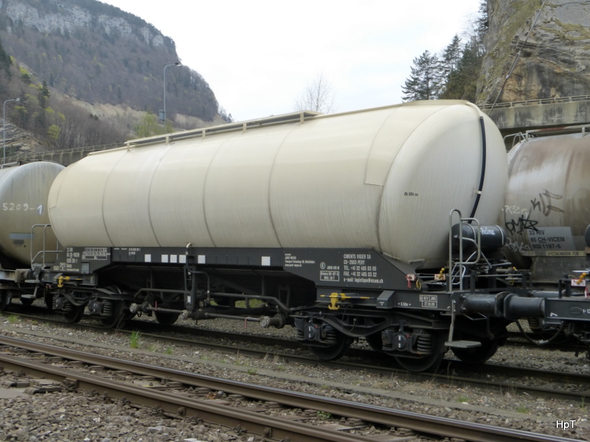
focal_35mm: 46
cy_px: 221
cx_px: 295
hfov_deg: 41.2
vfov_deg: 31.5
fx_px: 784
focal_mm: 7.9
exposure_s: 1/160
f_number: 4.1
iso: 160
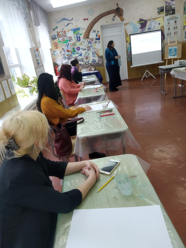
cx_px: 93
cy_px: 124
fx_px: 186
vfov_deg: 67.3
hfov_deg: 53.1
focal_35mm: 26
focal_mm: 3.82
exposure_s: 1/33
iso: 160
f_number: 2.2
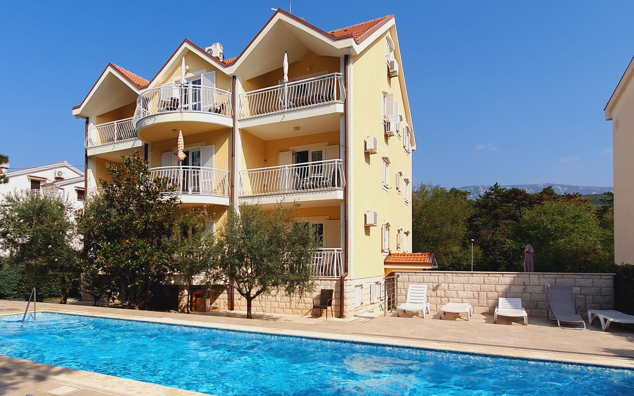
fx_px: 397
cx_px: 255
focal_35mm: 23
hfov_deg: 76.4
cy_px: 252
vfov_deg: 52.3
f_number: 2.2
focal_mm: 1.8
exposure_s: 1/1516
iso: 50
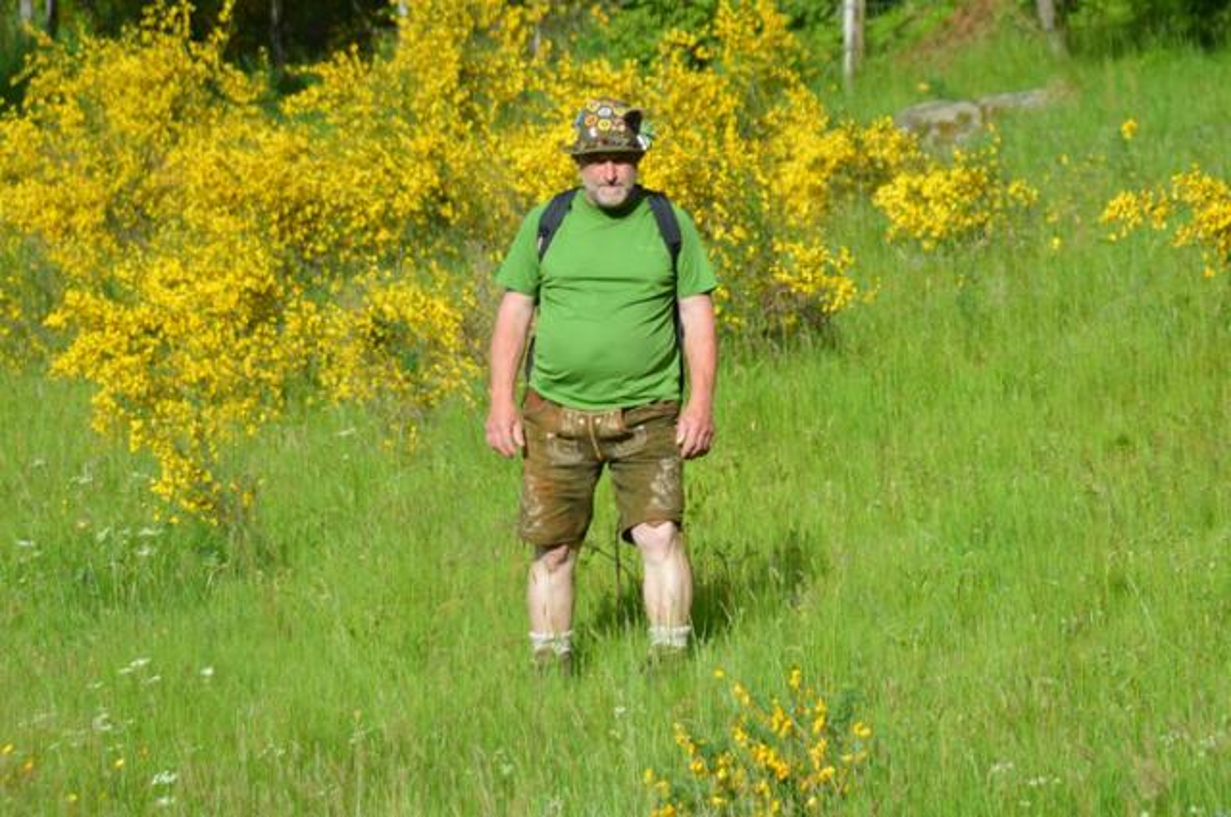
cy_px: 408
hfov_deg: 11.4
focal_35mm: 180
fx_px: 6147
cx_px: 616
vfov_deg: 7.6
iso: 100
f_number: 5.6
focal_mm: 120
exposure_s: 1/320
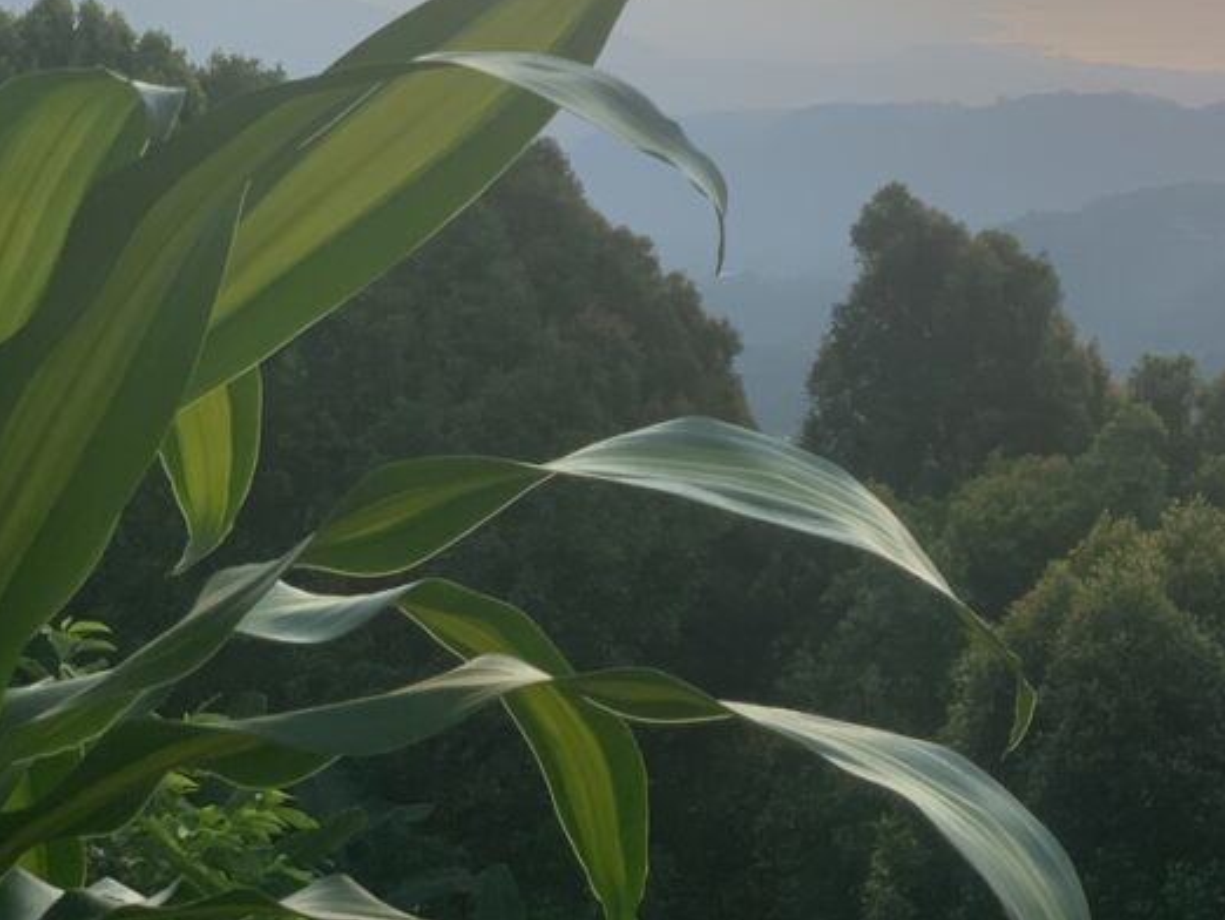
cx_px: 1194
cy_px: 246
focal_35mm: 102
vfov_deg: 14.5
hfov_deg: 18.8
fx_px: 3611
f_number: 2.4
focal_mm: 6
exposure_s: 1/122
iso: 20
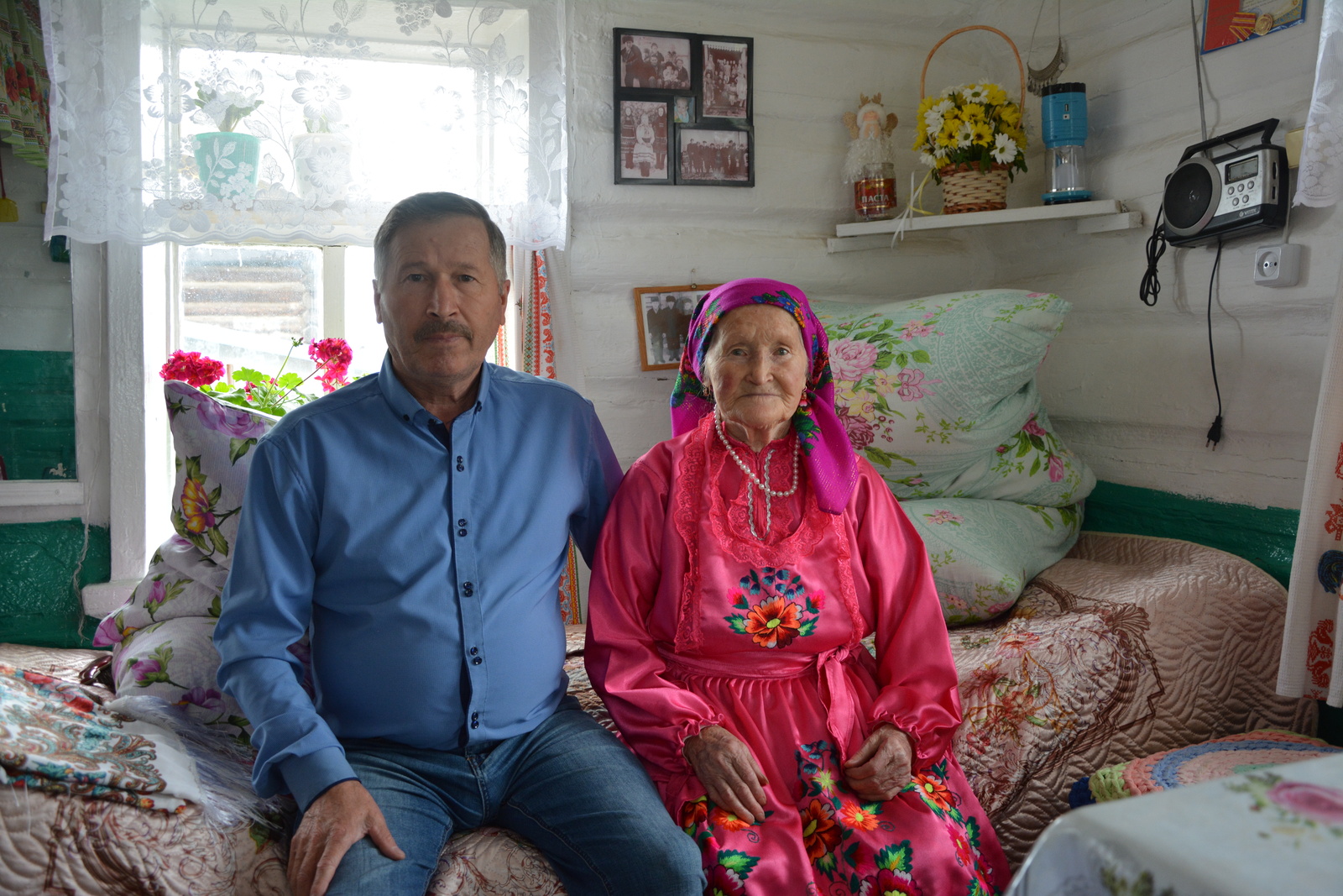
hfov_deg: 57.2
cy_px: 448
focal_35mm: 33
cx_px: 672
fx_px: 1231
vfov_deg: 40.0
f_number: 4
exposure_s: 1/60
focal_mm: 22
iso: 450
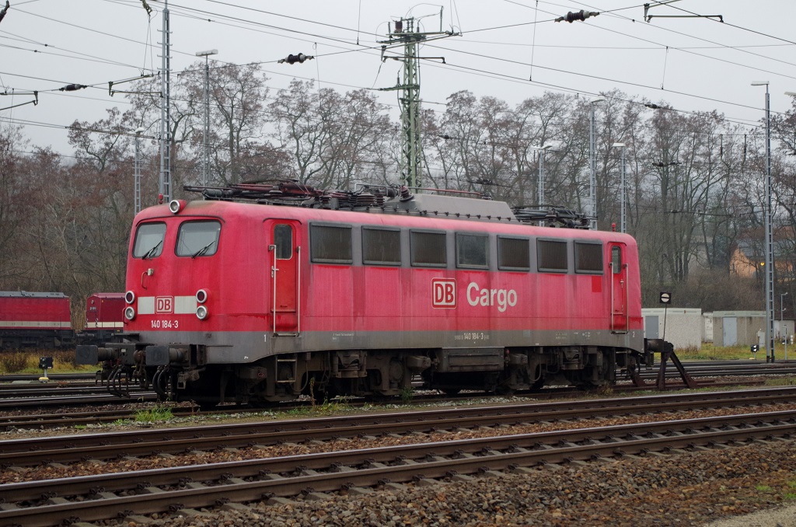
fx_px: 1809
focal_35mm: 82
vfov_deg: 16.6
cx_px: 398
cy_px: 264
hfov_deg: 24.8
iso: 800
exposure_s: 1/25
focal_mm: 55
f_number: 5.6
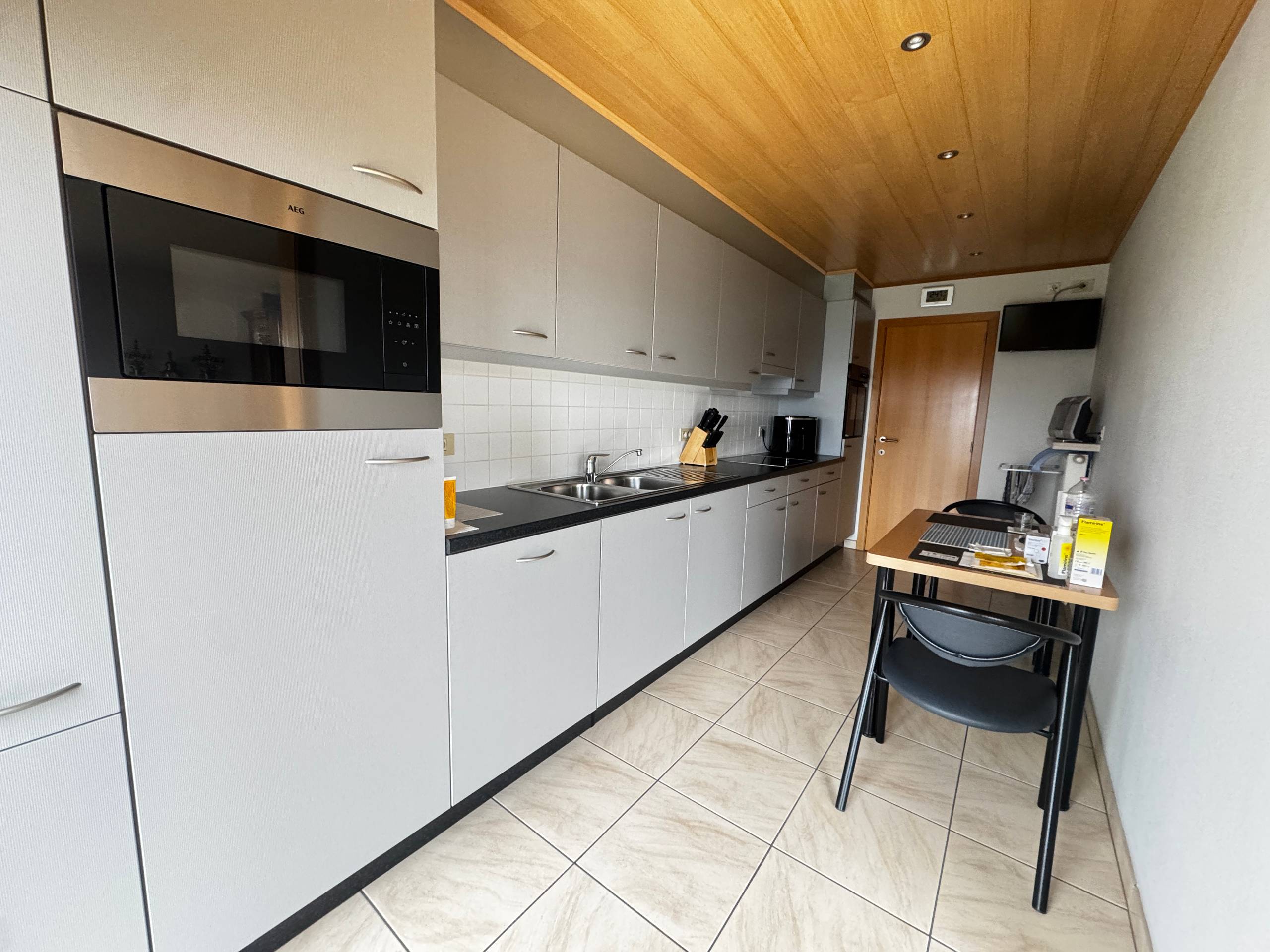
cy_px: 476
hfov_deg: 102.1
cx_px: 635
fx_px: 514
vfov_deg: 85.7
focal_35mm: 14
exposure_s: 1/50
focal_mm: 2.22
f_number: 2.2
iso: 400
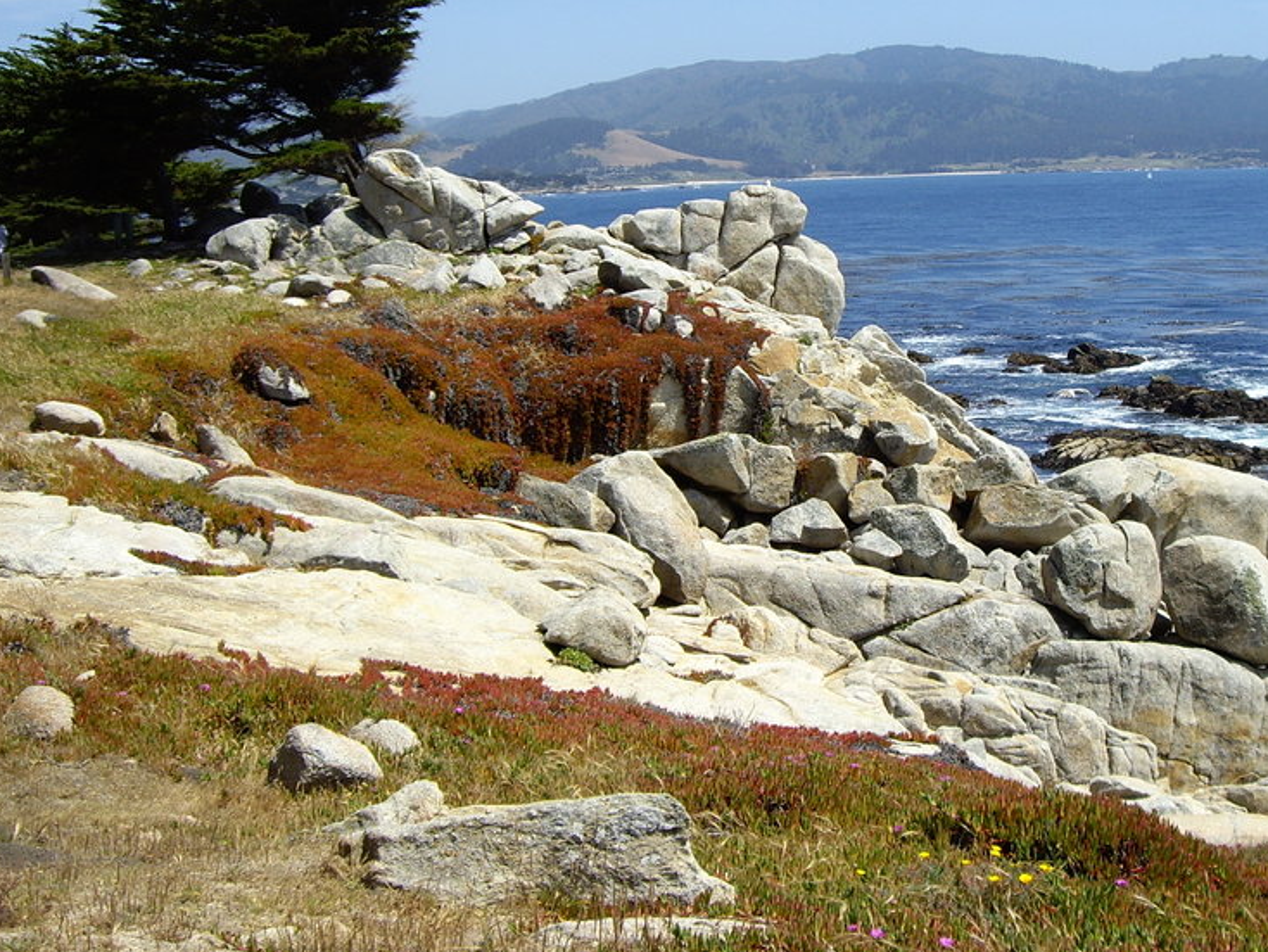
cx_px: 819
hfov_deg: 35.9
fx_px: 1942
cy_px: 342
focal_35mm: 53
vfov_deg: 27.4
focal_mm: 6.2
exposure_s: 1/400
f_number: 4.3
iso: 50
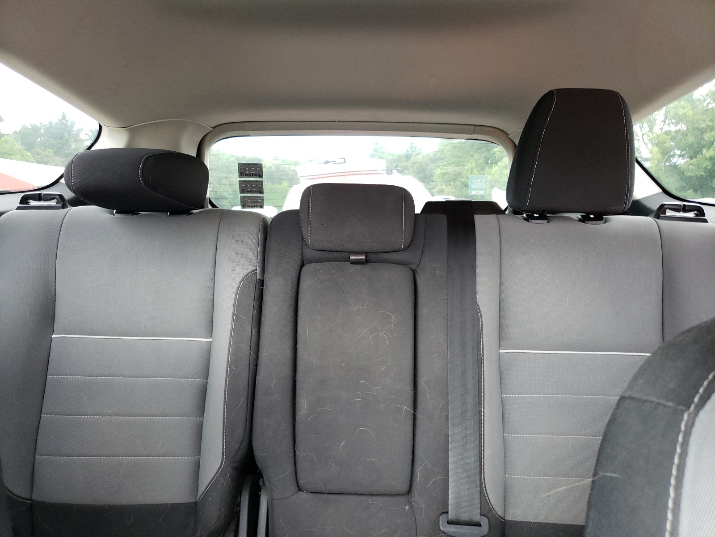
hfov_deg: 67.3
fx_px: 537
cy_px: 268
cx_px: 358
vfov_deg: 53.1
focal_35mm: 26
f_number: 1.5
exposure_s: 1/60.2
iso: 146
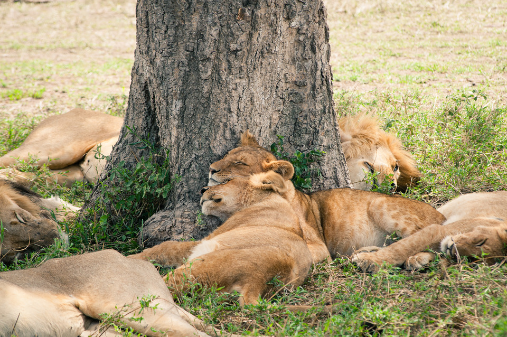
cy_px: 168
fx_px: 4221
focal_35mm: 300
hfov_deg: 6.9
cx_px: 254
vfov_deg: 4.6
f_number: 7.1
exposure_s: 1/160
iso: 200
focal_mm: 200
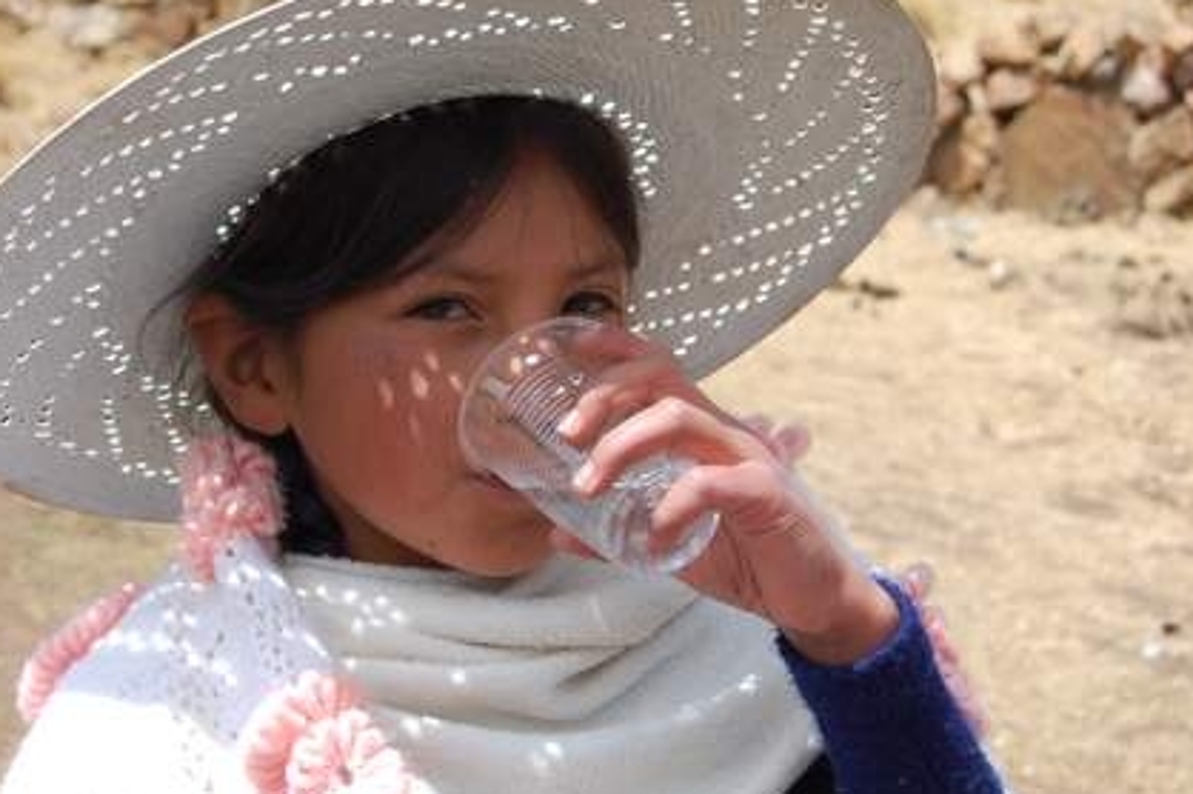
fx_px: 2569
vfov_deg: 17.6
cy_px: 398
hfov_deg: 26.1
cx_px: 534
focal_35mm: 78
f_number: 8
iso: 200
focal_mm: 45
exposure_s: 1/250
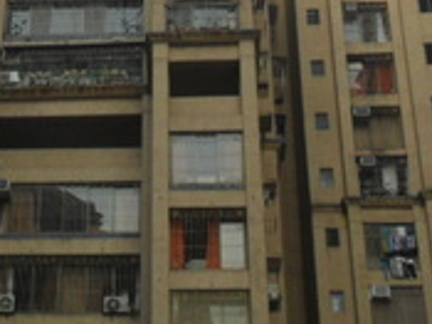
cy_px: 148
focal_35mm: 99
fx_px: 1235
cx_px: 17
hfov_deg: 19.4
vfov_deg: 14.9
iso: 100
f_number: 3.5
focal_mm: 4.9
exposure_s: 1/180
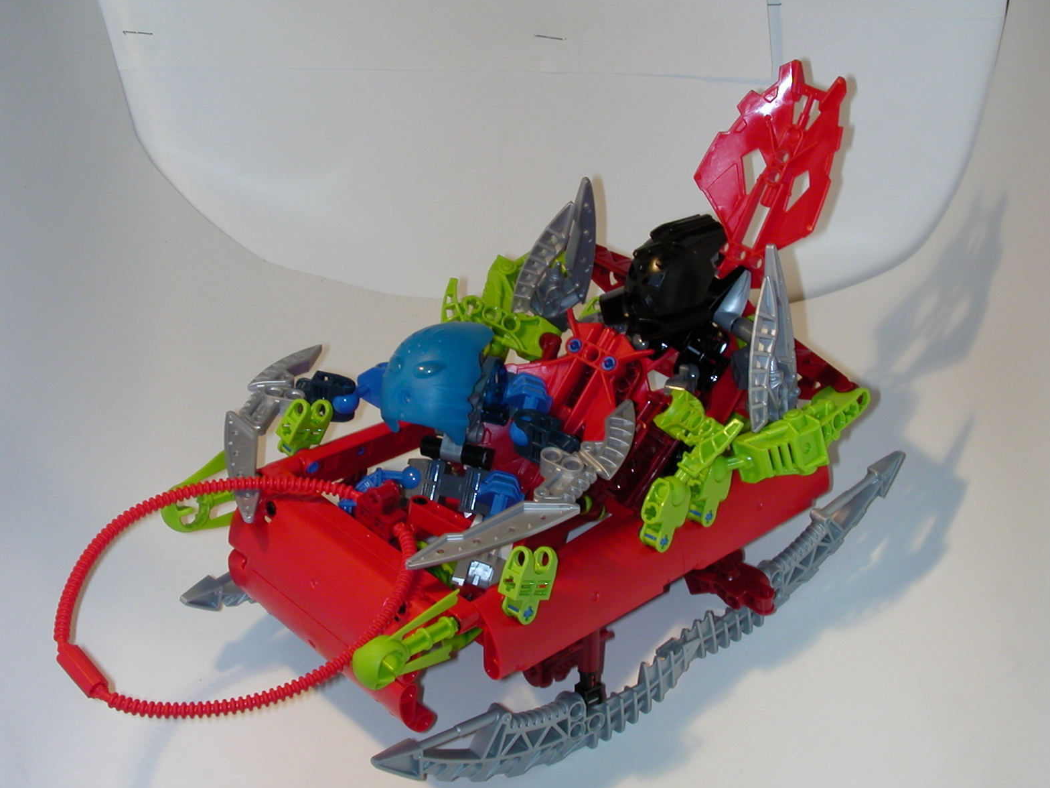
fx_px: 1517
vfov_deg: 29.1
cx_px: 524
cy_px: 393
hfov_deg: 38.2
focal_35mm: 50
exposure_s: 1/30
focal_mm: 7.5
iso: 100
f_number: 5.2
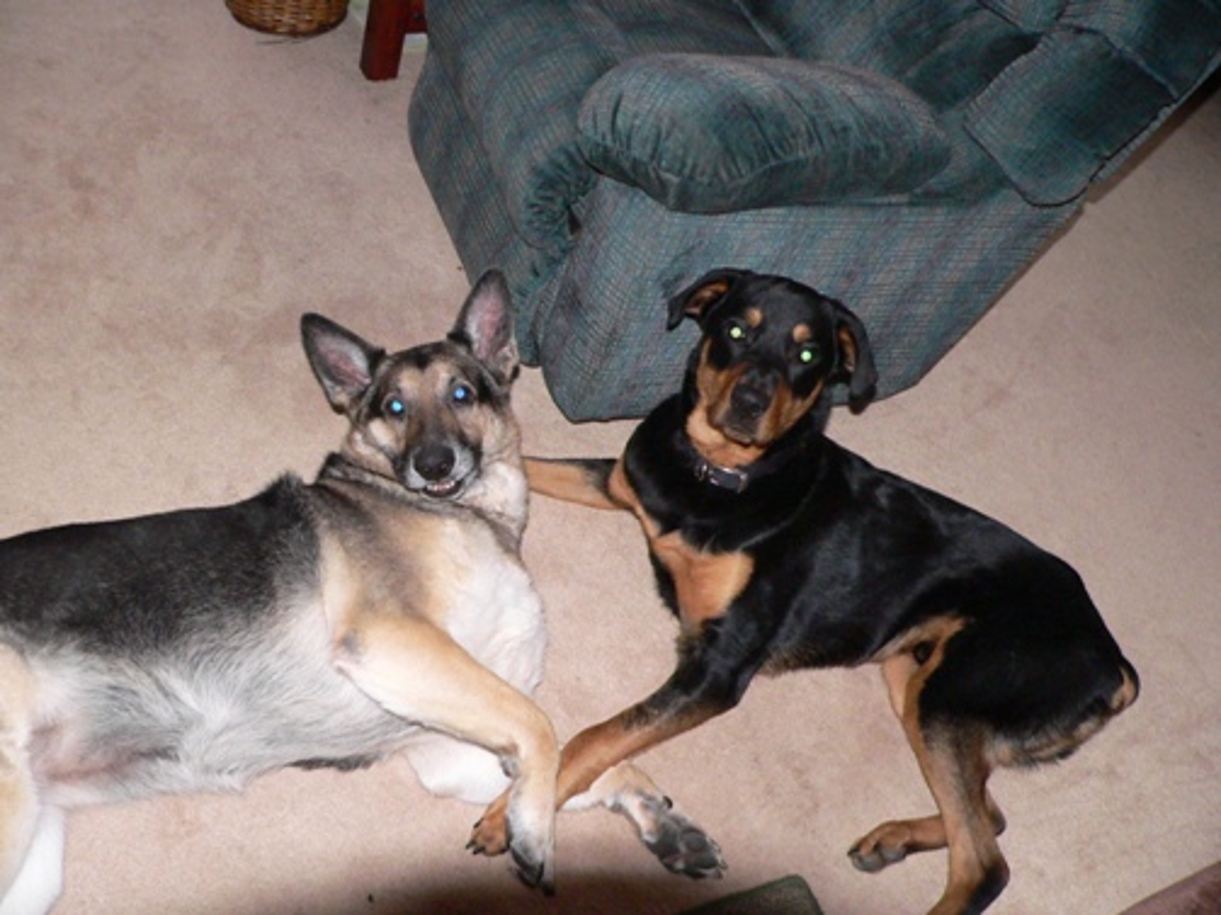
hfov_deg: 51.4
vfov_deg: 39.6
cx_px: 610
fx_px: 1270
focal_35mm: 36
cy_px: 458
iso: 400
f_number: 2.8
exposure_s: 1/60
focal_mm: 6
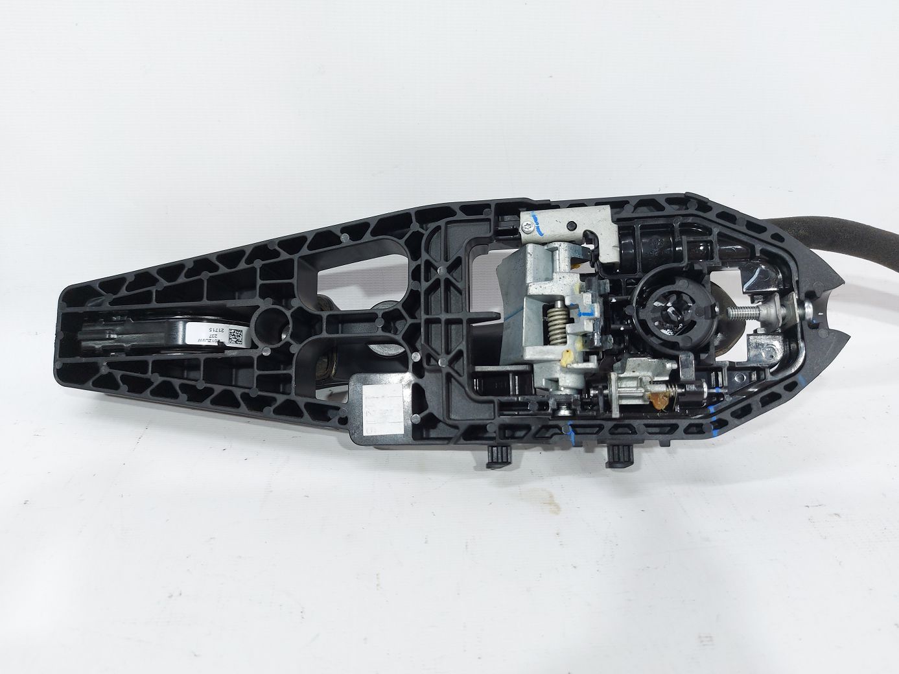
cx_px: 450
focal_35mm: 24
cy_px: 337
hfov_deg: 71.6
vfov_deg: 56.8
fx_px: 623
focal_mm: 5.23
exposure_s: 1/50
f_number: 1.8
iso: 64
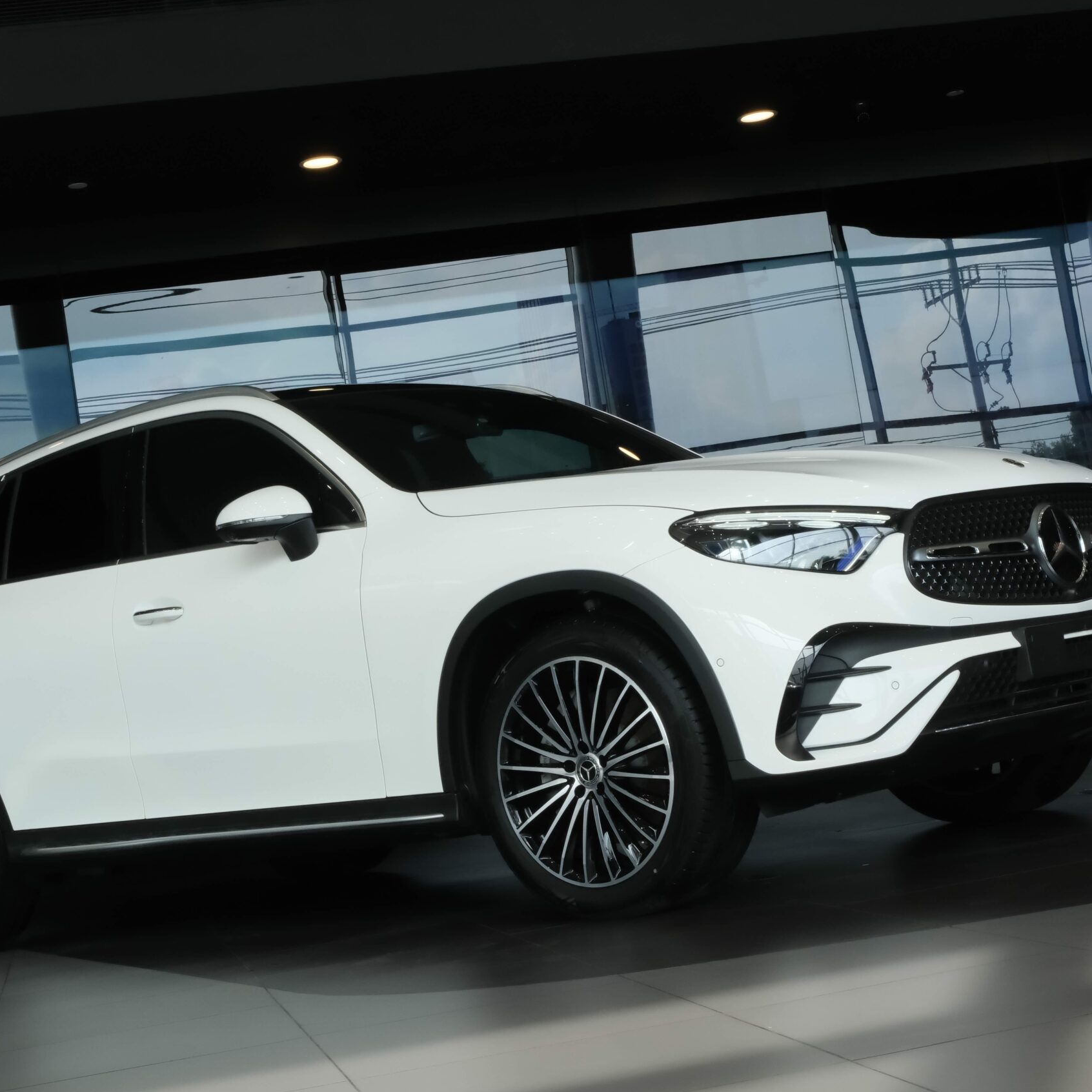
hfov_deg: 27.3
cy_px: 544
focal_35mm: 63
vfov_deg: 27.3
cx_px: 462
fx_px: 2248
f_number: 20
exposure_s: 1/60
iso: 1600
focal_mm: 32.9
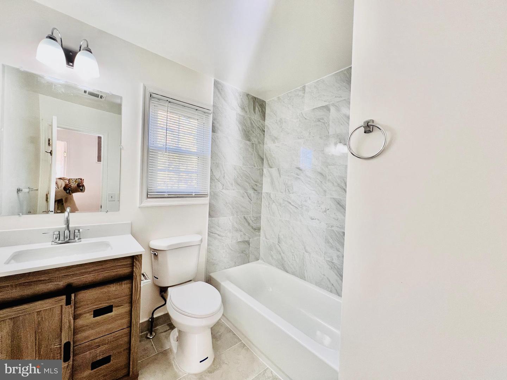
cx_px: 254
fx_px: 190
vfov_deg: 89.9
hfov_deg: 106.2
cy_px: 190
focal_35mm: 13
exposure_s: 1/99
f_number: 1.8
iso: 100
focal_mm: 1.57
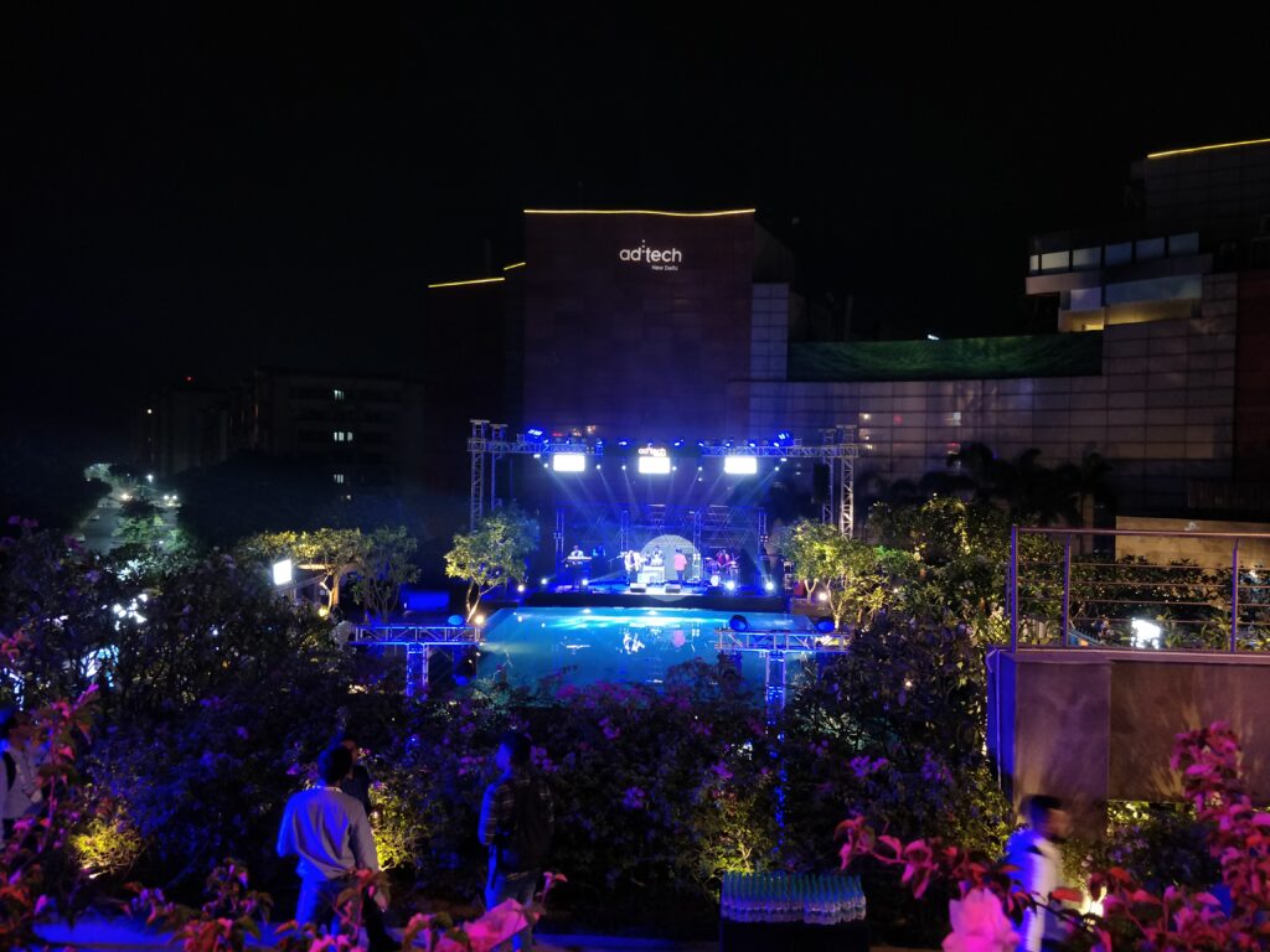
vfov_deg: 56.8
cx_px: 635
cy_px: 476
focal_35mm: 24
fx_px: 881
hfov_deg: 71.6
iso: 2000
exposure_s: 1/33
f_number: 1.7
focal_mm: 4.1
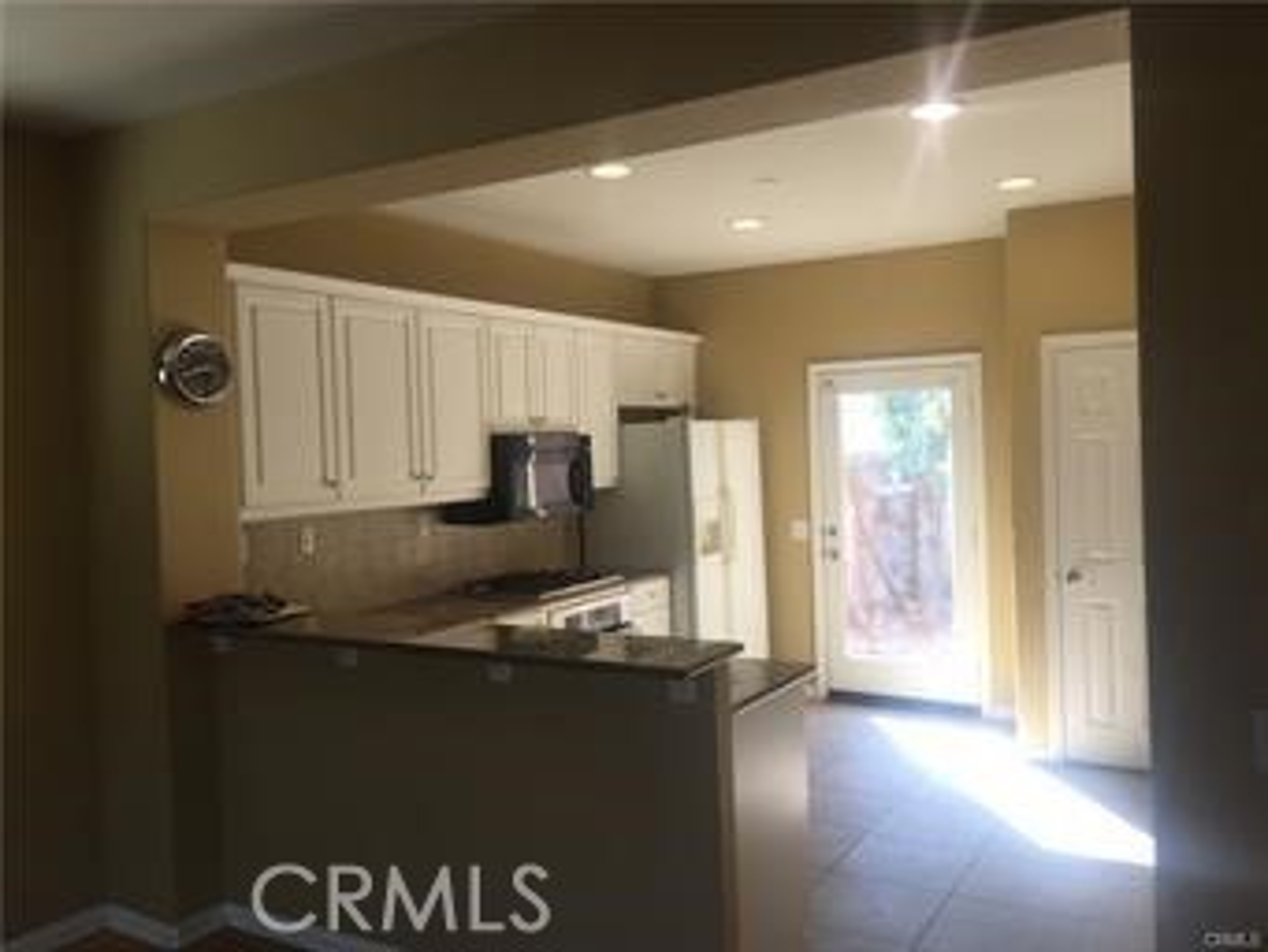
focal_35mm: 29
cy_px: 476
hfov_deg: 61.6
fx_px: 1063
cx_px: 634
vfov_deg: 48.3
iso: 40
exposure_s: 1/60
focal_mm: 4.15
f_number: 2.2
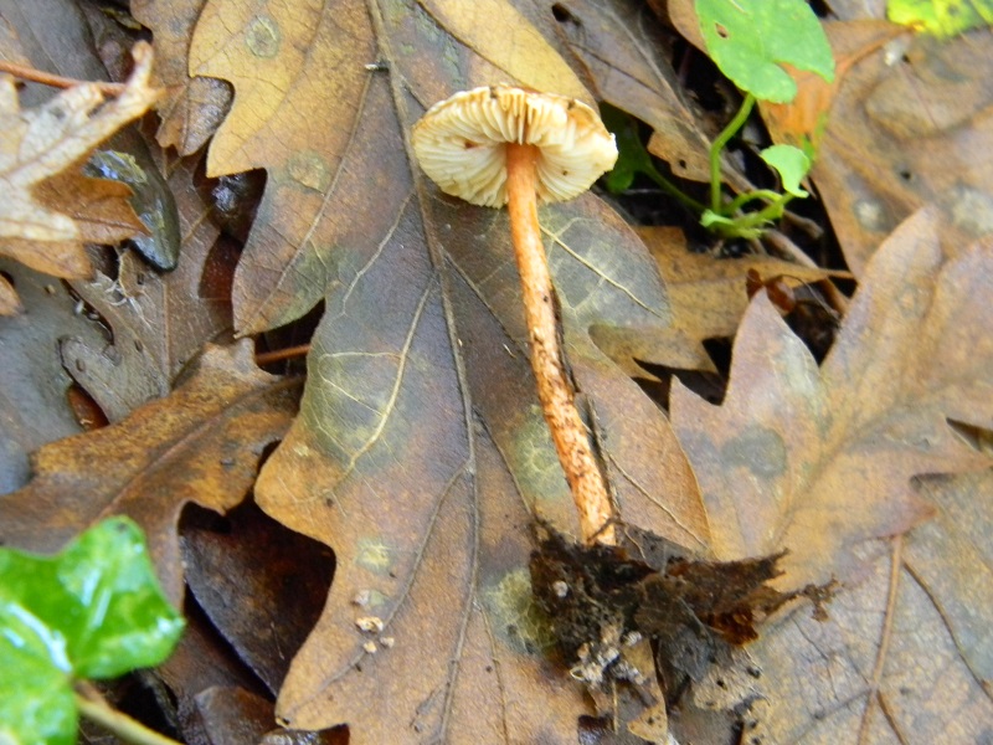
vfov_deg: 17.8
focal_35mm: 83
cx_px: 496
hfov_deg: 23.6
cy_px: 372
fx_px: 2381
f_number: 4.5
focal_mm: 15.1
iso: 400
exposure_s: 1/11.3
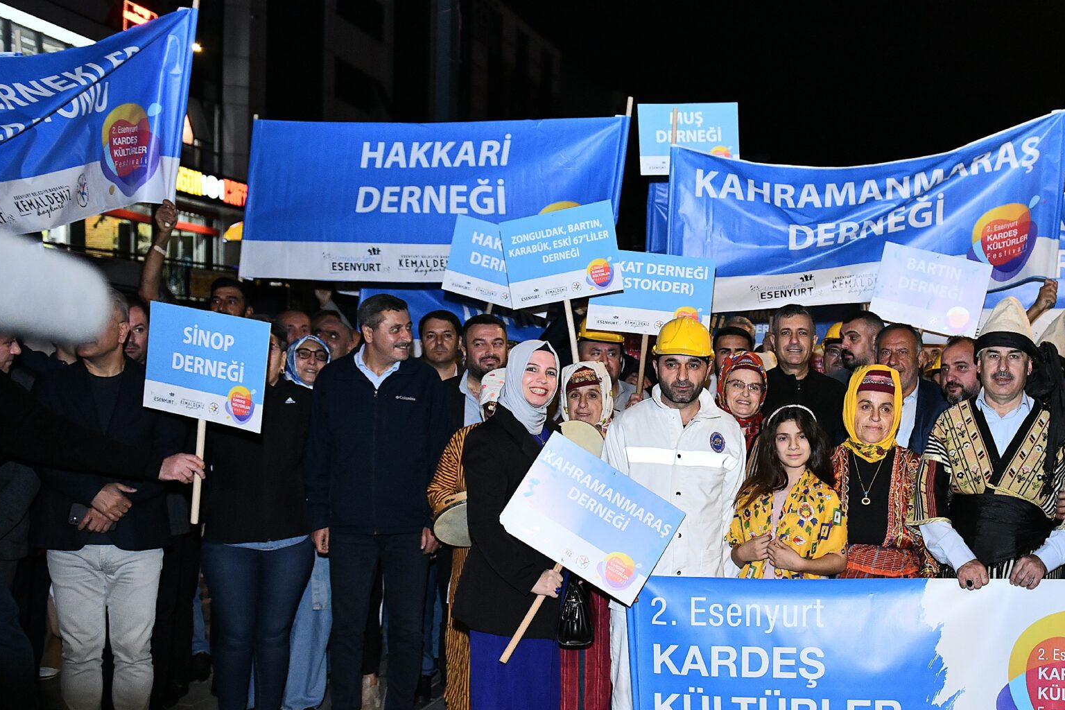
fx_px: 1183
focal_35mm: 40
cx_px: 755
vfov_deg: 33.1
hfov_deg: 47.2
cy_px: 475
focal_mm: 24
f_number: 2.8
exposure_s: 1/250
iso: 1250
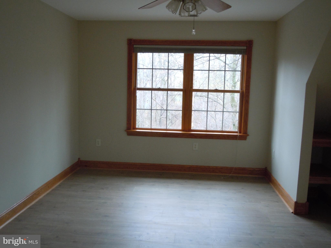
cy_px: 124
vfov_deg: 42.9
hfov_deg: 55.4
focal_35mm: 33
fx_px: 316
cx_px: 166
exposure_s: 1/40
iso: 400
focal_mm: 5.9
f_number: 4
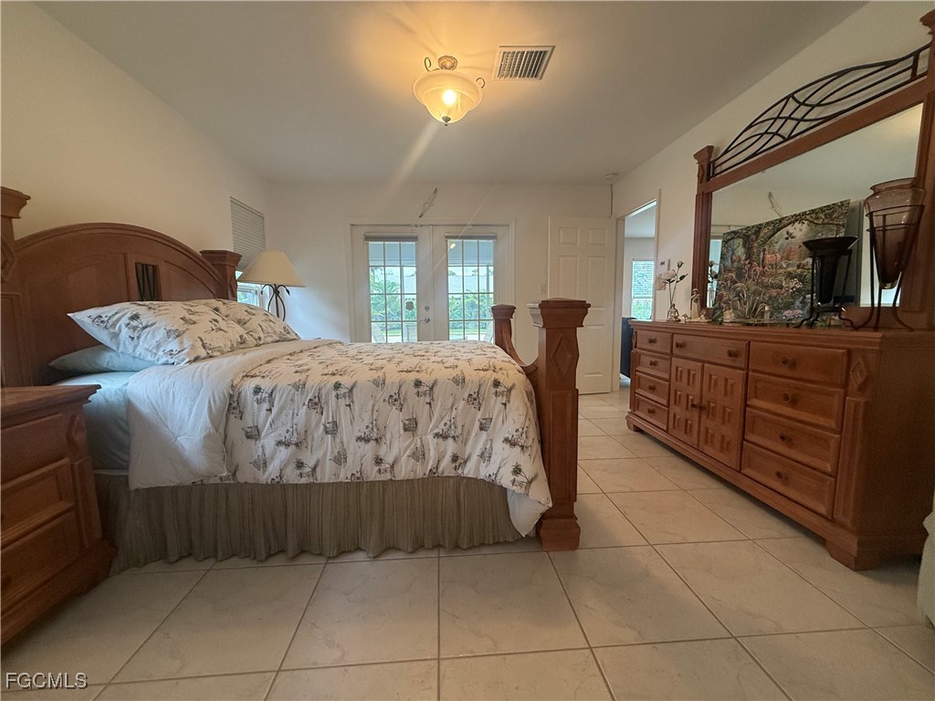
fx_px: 378
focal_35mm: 14
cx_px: 468
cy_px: 350
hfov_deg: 102.1
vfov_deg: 85.7
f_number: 2.2
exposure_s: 1/120
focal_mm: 2.22
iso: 320
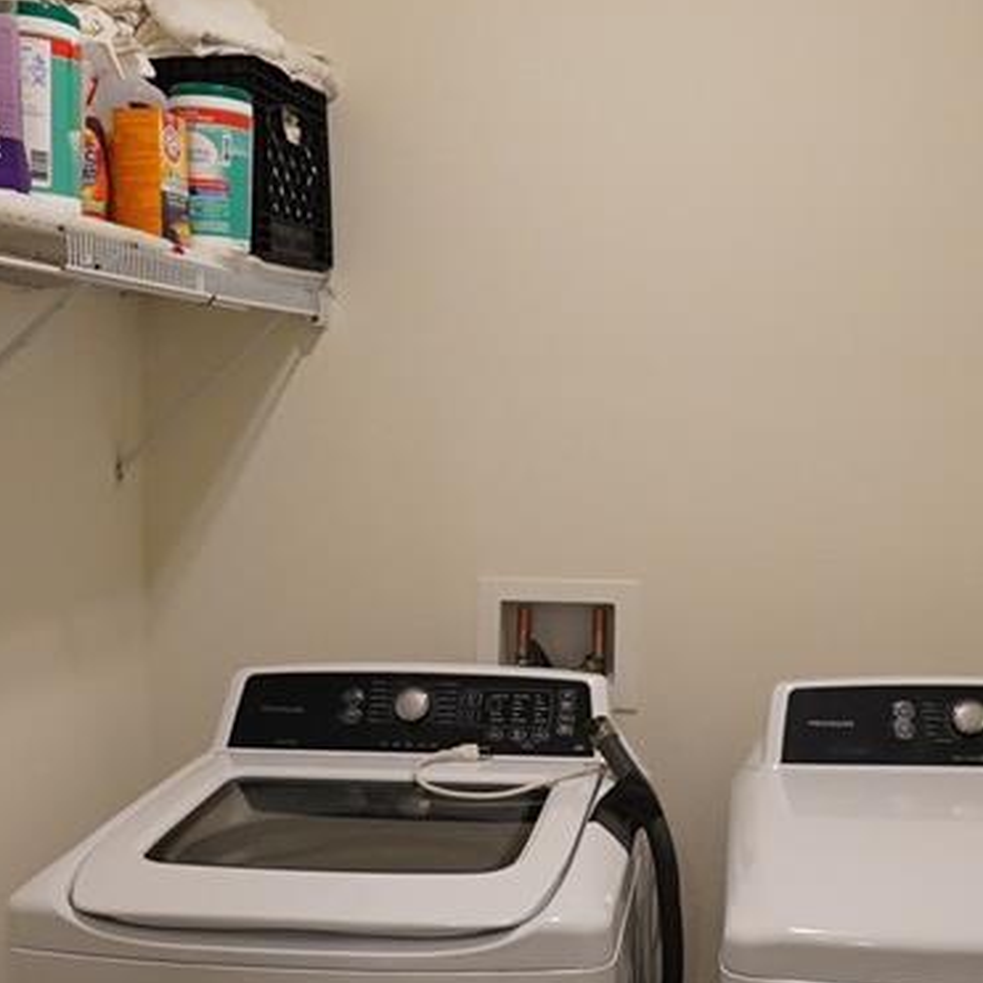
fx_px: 1414
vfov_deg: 38.3
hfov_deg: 38.0
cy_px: 546
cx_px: 645
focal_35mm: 44
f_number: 4
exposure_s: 1/160
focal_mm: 11
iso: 1250
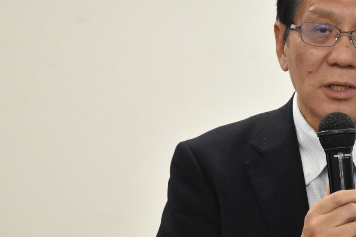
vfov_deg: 4.6
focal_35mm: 300
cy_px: 102
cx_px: 349
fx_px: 2967
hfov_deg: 6.8
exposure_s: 1/400
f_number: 6.3
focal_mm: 95
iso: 4000
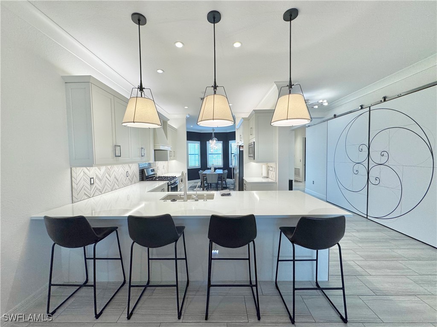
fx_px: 177
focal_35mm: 14
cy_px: 164
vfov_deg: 85.7
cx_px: 218
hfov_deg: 102.1
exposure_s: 1/120
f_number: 2.2
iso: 160
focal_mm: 2.22
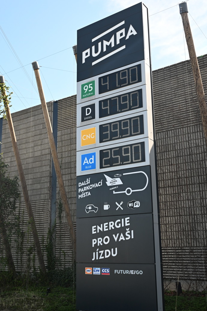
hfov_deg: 33.4
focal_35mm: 40
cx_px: 104
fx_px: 345
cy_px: 156
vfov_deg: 48.5
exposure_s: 1/250
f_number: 6.3
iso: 200
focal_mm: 27
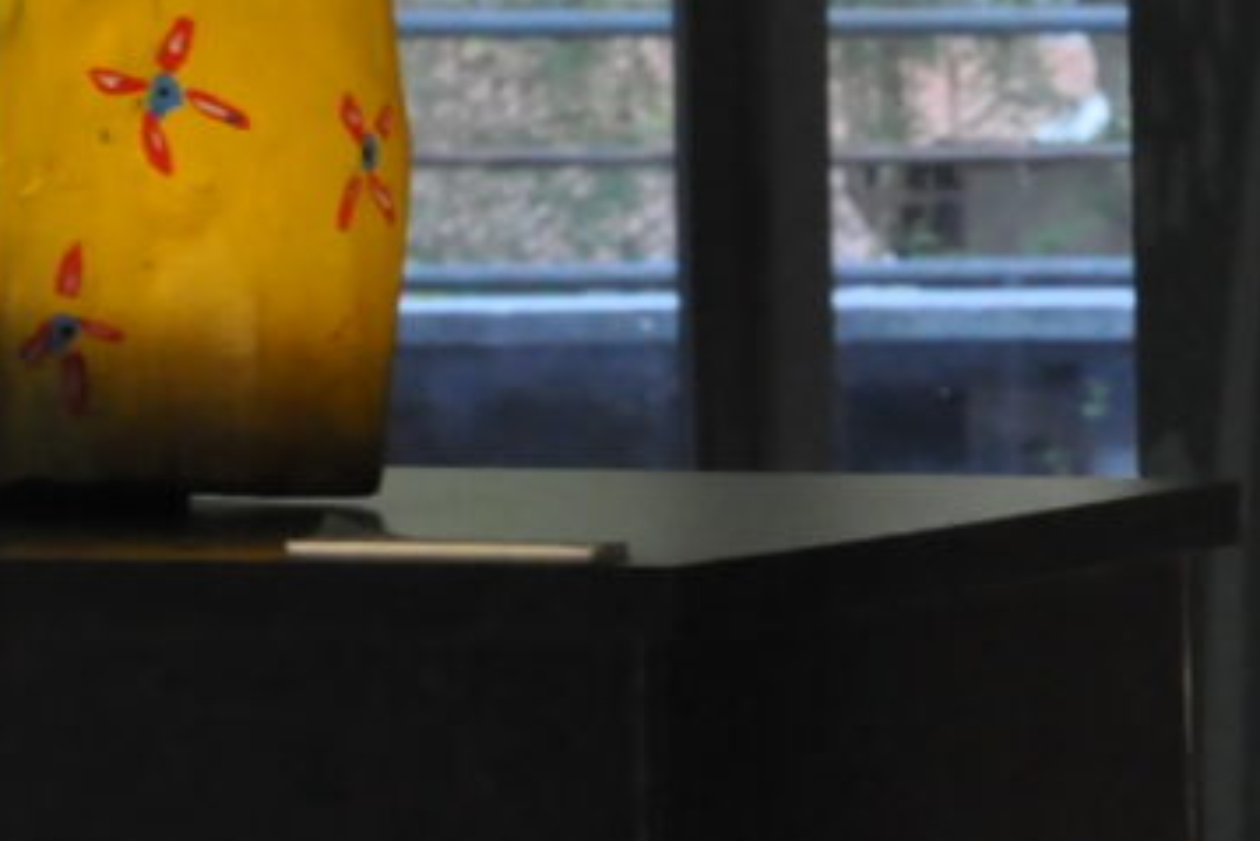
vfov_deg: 3.7
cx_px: -144
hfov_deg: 5.5
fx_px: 13060
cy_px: -830
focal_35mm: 373
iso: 2000
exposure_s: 1/60
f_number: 13
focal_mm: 58
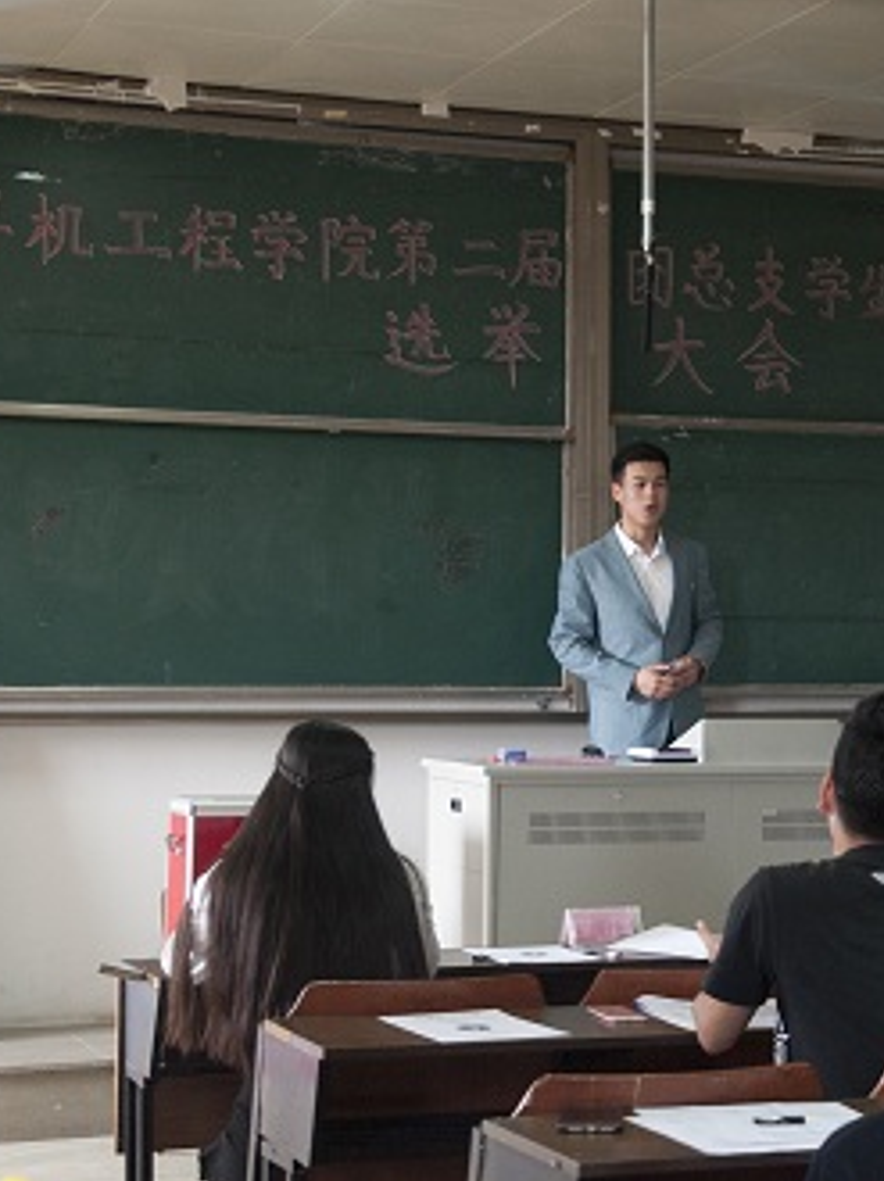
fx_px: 2830
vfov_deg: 23.6
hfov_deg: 17.6
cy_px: 590
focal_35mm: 83
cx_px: 669
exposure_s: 1/60
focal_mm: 38
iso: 1600
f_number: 4.5
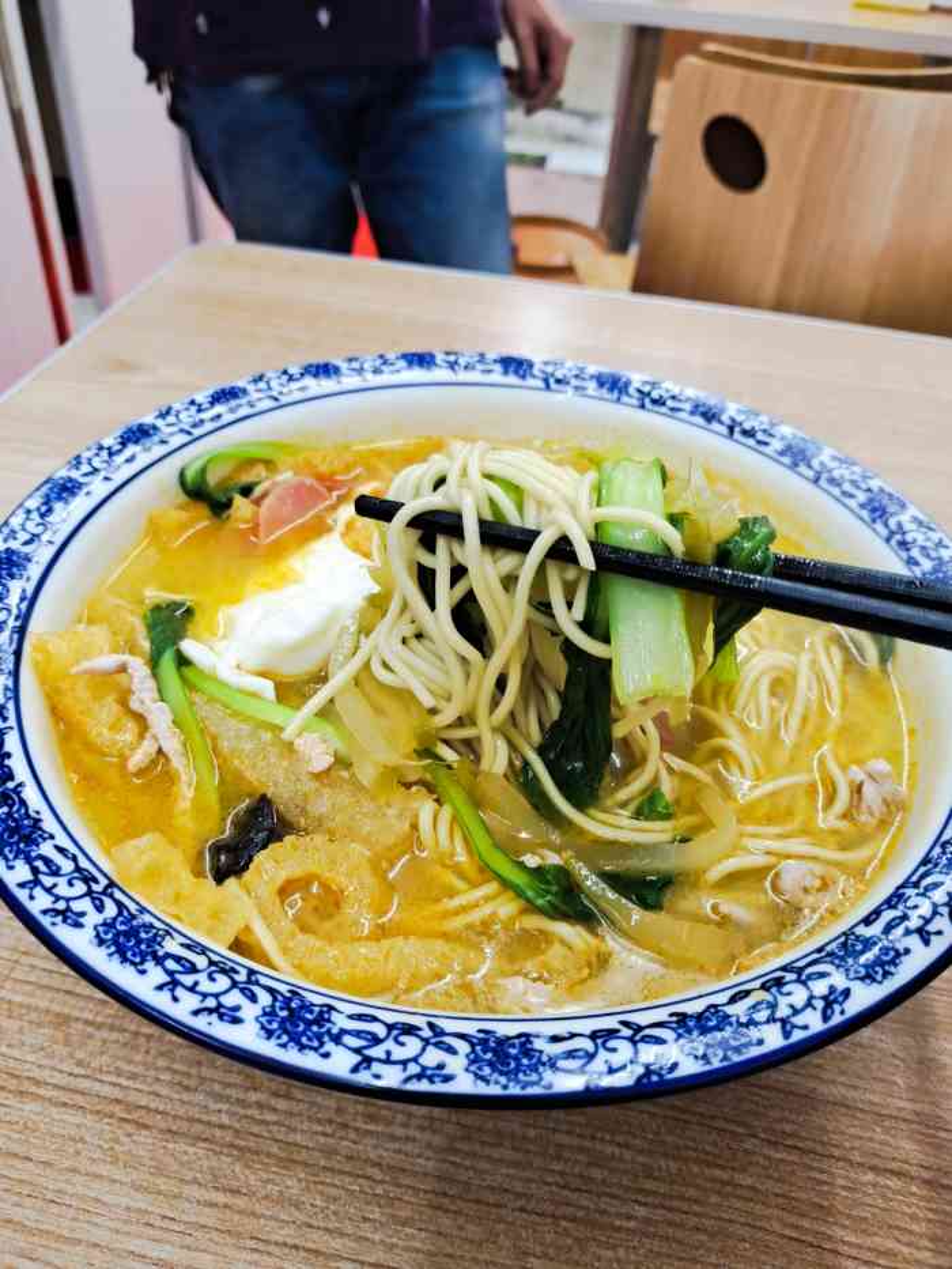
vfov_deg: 76.4
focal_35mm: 22
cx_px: 476
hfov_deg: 61.1
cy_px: 634
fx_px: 807
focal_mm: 4.71
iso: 208
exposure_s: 1/50
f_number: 1.79
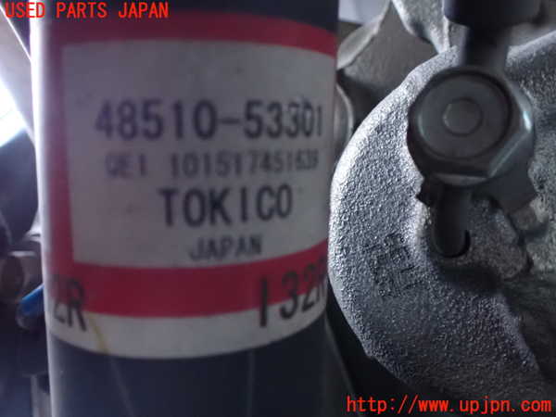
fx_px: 482
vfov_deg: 46.8
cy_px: 208
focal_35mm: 30
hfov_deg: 60.0
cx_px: 278
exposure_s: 1/8
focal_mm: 5.4
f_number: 2.3
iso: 1600
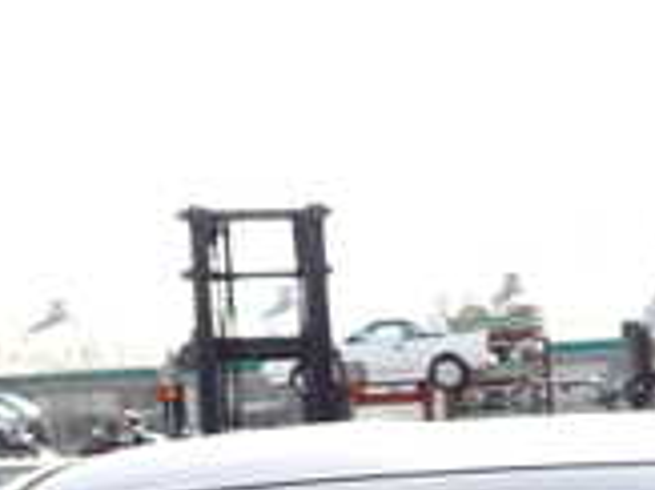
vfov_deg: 11.9
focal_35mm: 118
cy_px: 759
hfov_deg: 16.5
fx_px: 2231
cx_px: 591
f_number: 3.2
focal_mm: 5.79
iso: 100
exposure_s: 1/500
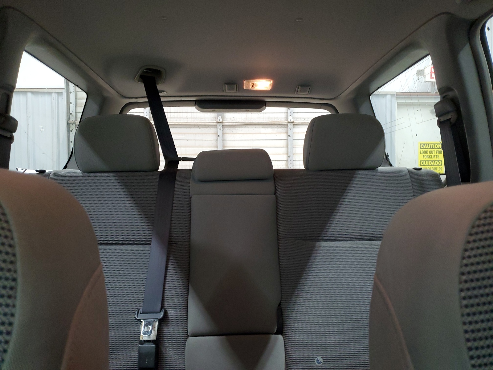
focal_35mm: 26
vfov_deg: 53.1
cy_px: 185
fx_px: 370
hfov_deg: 67.3
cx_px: 246
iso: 198
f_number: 1.5
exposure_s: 1/60.2
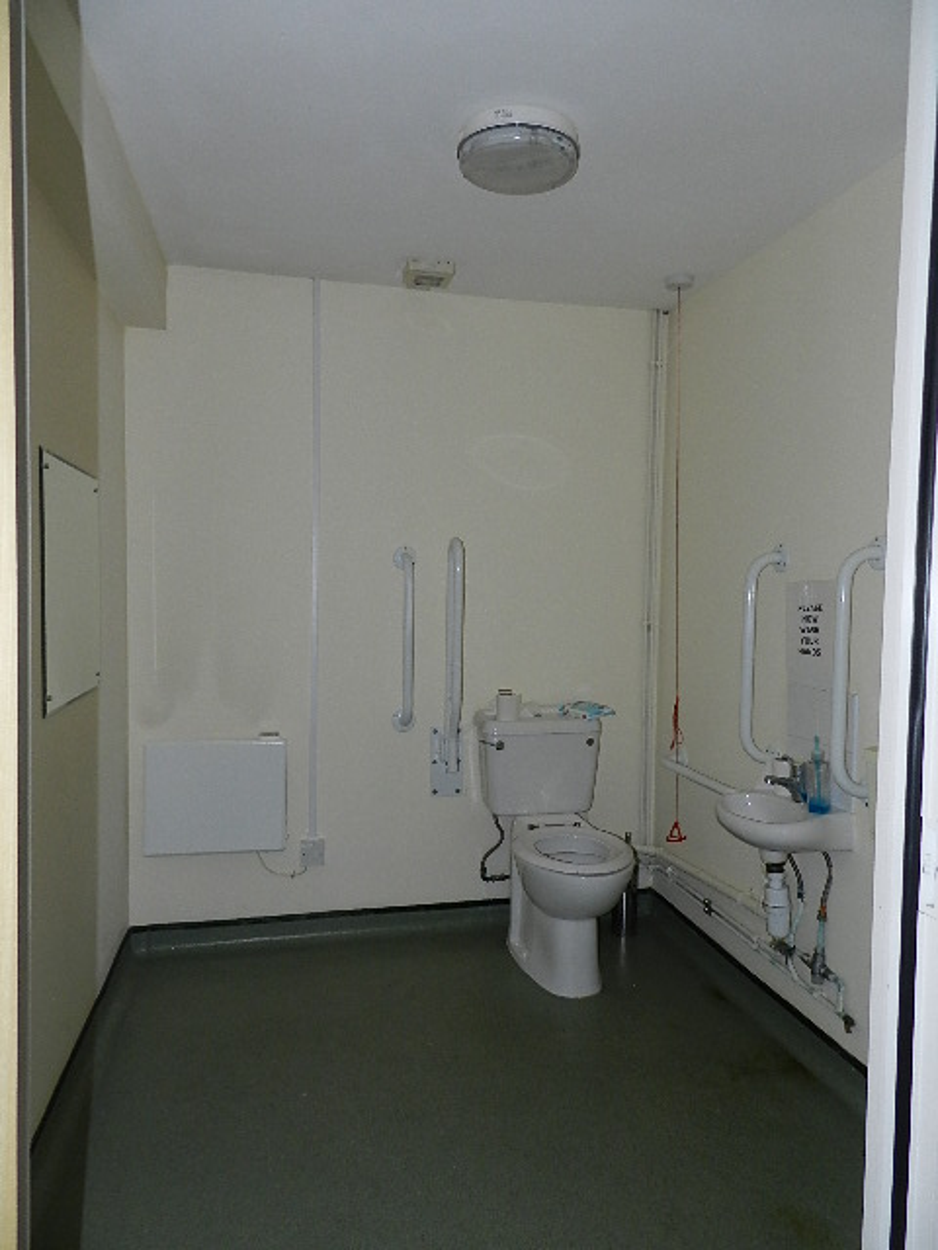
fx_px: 831
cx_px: 469
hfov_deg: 58.9
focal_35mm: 23
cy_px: 625
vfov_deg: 73.9
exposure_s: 1/30
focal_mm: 4
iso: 200
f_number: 3.4
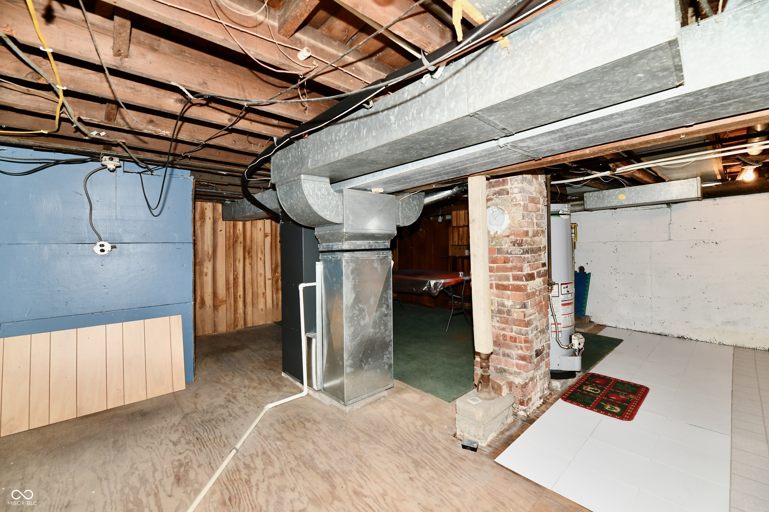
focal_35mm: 14
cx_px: 384
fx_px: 299
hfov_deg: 104.3
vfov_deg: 81.2
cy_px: 256
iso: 640
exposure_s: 1/60
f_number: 6.3
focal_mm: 14
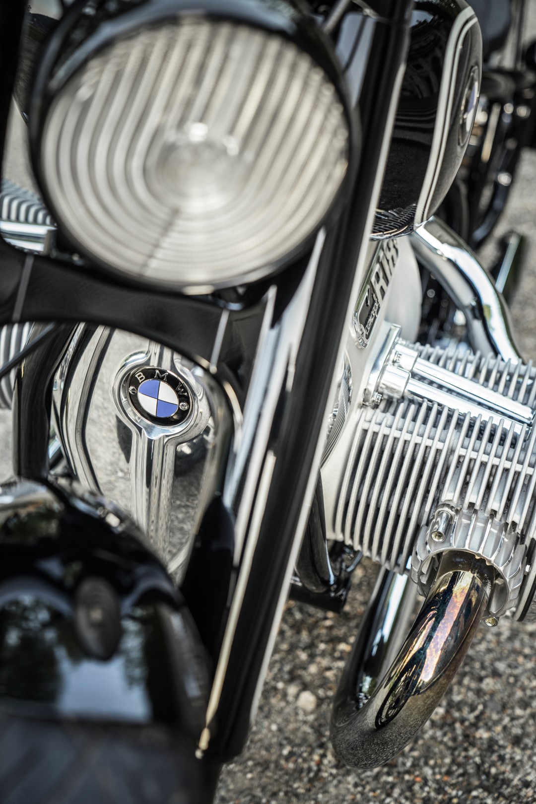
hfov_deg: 23.4
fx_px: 1295
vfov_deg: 34.5
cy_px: 402
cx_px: 268
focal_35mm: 58
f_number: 2.8
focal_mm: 58
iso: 400
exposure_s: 1/60
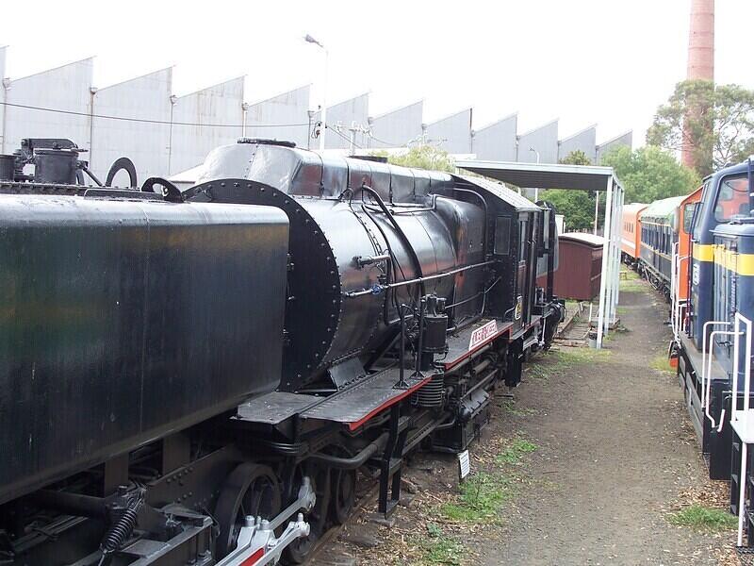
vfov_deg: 29.1
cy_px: 283
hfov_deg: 38.2
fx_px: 1089
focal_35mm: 50
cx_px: 377
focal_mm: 8.6
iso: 80
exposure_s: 1/180
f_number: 3.4
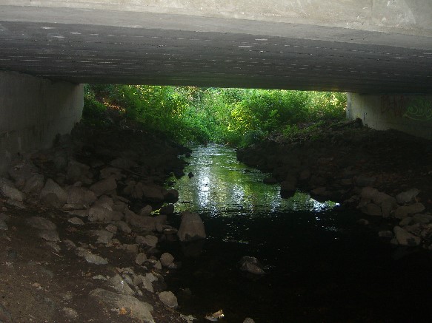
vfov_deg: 37.7
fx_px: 474
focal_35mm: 38
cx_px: 216
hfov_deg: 49.0
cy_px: 162
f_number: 2.8
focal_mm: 7.9
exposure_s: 1/60
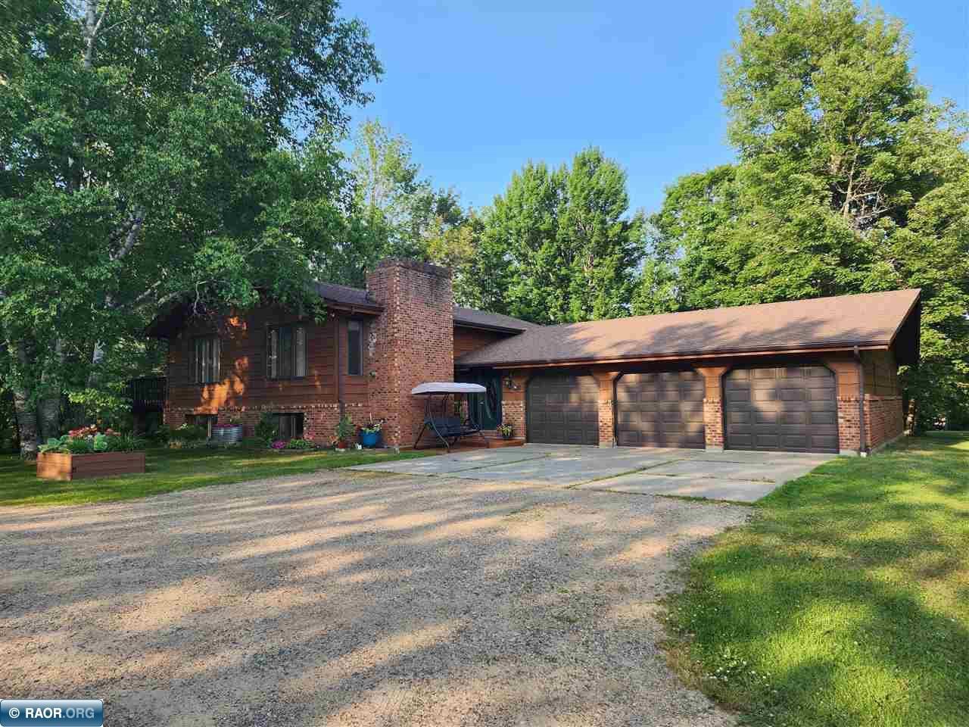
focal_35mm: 23
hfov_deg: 73.9
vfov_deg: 58.9
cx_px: 484
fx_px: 644
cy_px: 364
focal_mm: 6.4
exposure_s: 1/256
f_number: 1.8
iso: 12
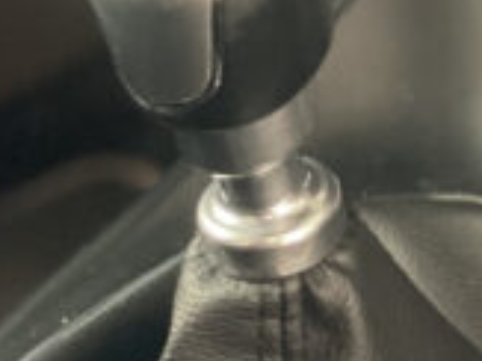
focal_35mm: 256
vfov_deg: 5.8
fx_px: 3562
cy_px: -112
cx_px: 651
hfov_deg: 7.6
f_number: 2
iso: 500
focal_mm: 6
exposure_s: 1/28
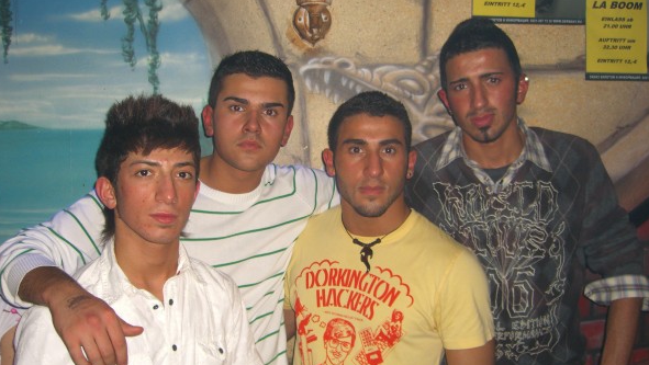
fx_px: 723
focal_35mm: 42
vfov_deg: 28.4
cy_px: 205
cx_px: 322
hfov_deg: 48.3
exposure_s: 1/60
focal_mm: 7.9
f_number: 2.8
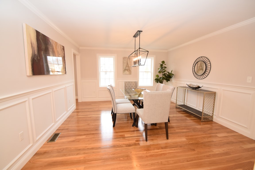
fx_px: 106
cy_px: 85
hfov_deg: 100.4
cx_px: 128
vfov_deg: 77.3
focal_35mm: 15
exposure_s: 1/125
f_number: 5.6
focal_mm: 10
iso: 800
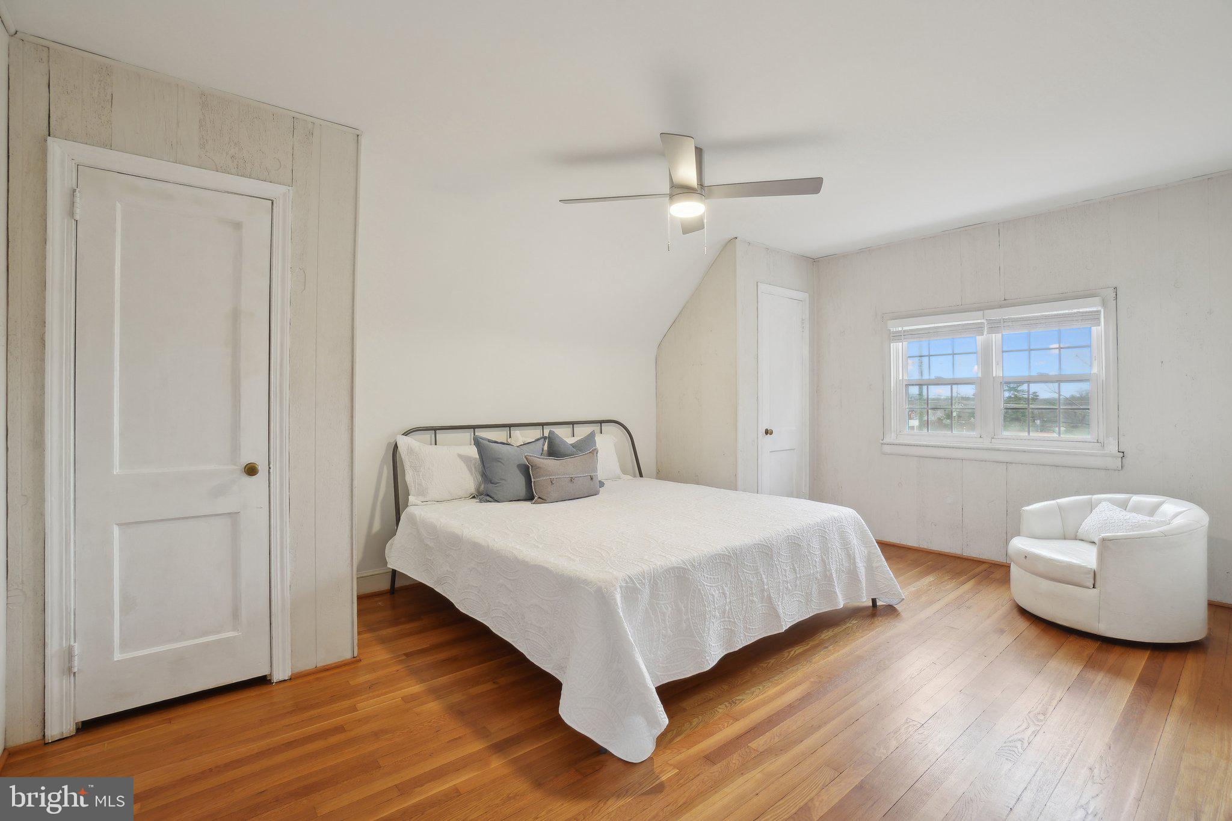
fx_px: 513
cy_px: 410
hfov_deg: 100.4
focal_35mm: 15
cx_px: 616
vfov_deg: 77.3
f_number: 7.1
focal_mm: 10
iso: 100
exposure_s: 1/3.33
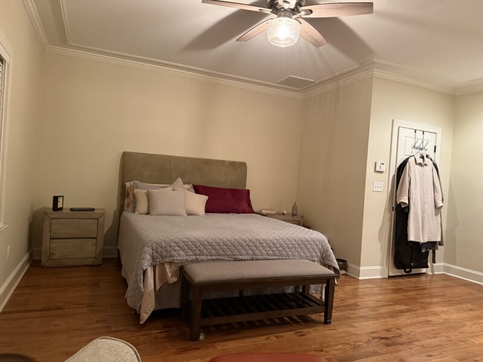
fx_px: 335
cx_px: 242
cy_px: 181
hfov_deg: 71.6
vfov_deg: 56.8
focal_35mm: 24
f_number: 1.78
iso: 800
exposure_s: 1/40
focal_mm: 6.76
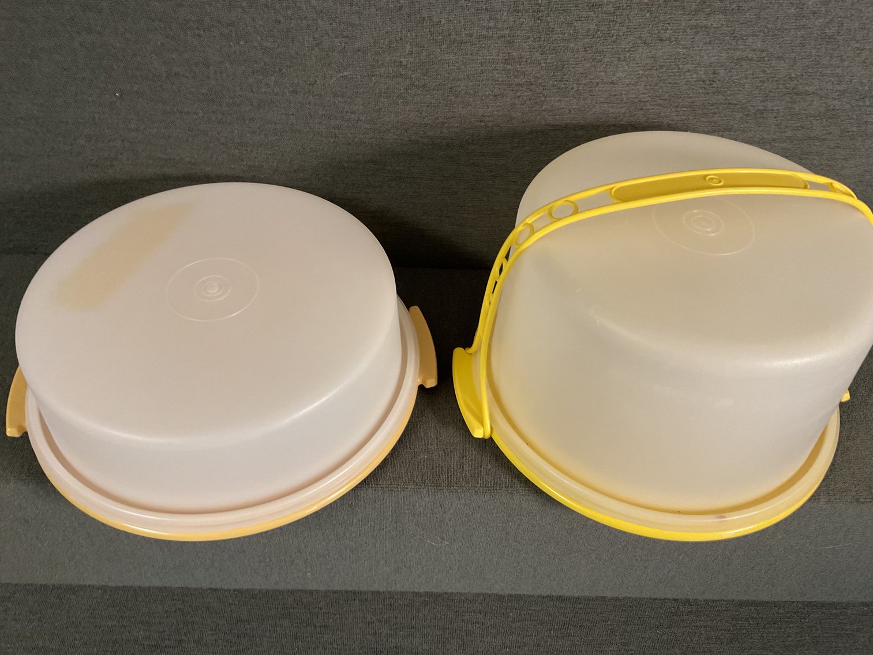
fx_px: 731
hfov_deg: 61.7
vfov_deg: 48.2
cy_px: 328
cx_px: 436
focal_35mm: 29
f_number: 1.8
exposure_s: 1/60
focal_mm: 3
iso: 160
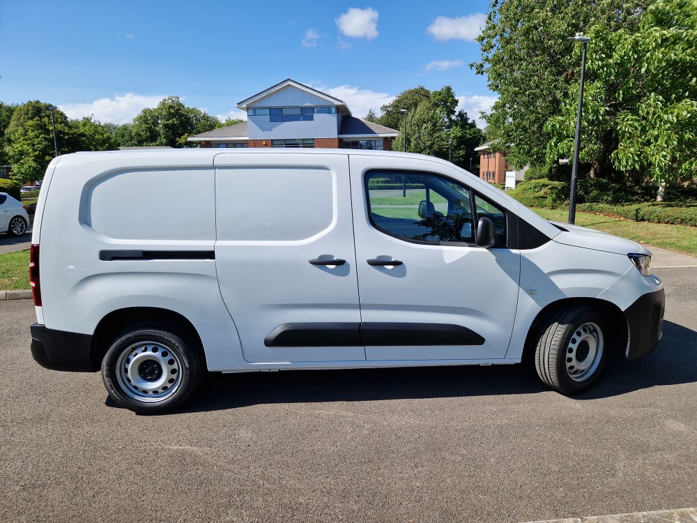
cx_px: 348
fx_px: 463
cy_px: 262
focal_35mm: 23
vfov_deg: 58.9
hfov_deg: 73.9
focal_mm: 5.4
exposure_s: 1/1584
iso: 50
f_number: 1.8
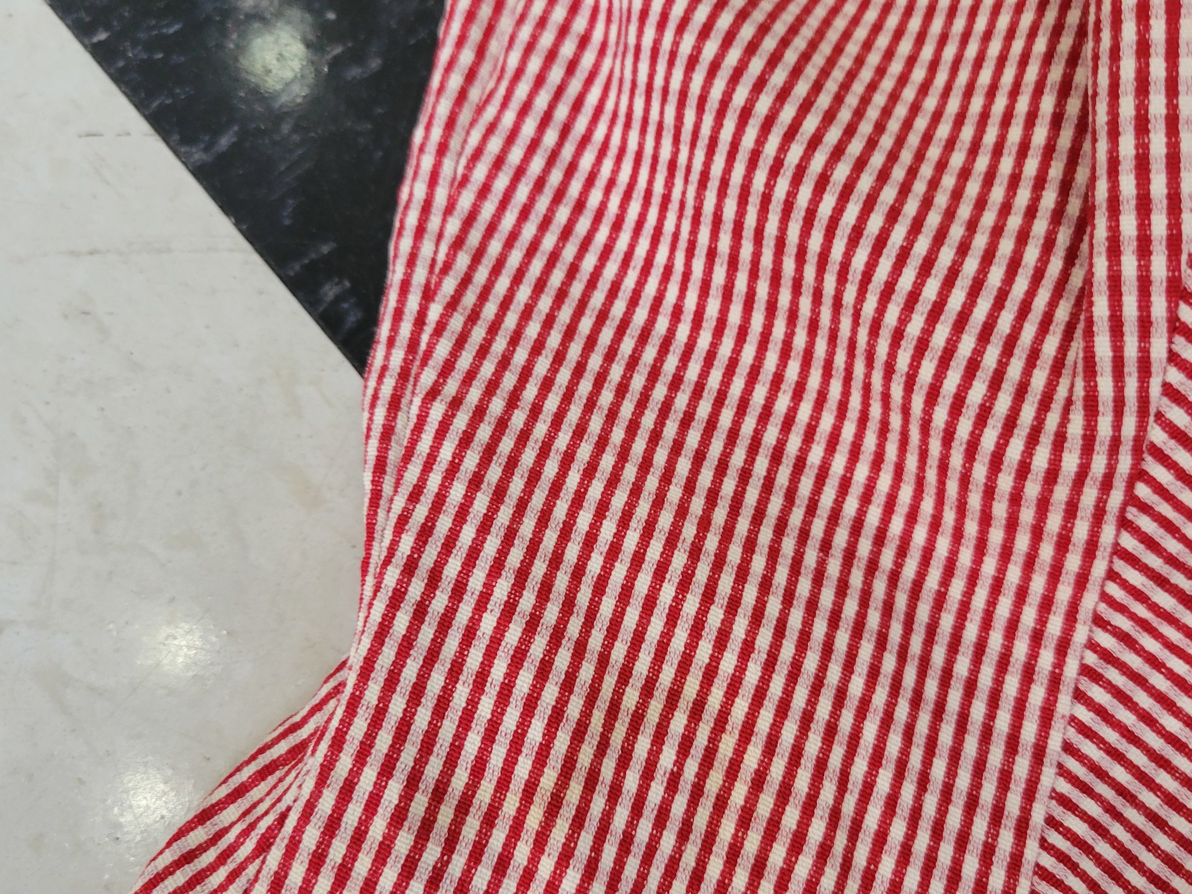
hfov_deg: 52.6
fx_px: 1205
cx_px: 599
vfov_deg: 40.6
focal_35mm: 35
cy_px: 502
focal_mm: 5.4
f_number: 1.8
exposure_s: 1/60
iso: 160
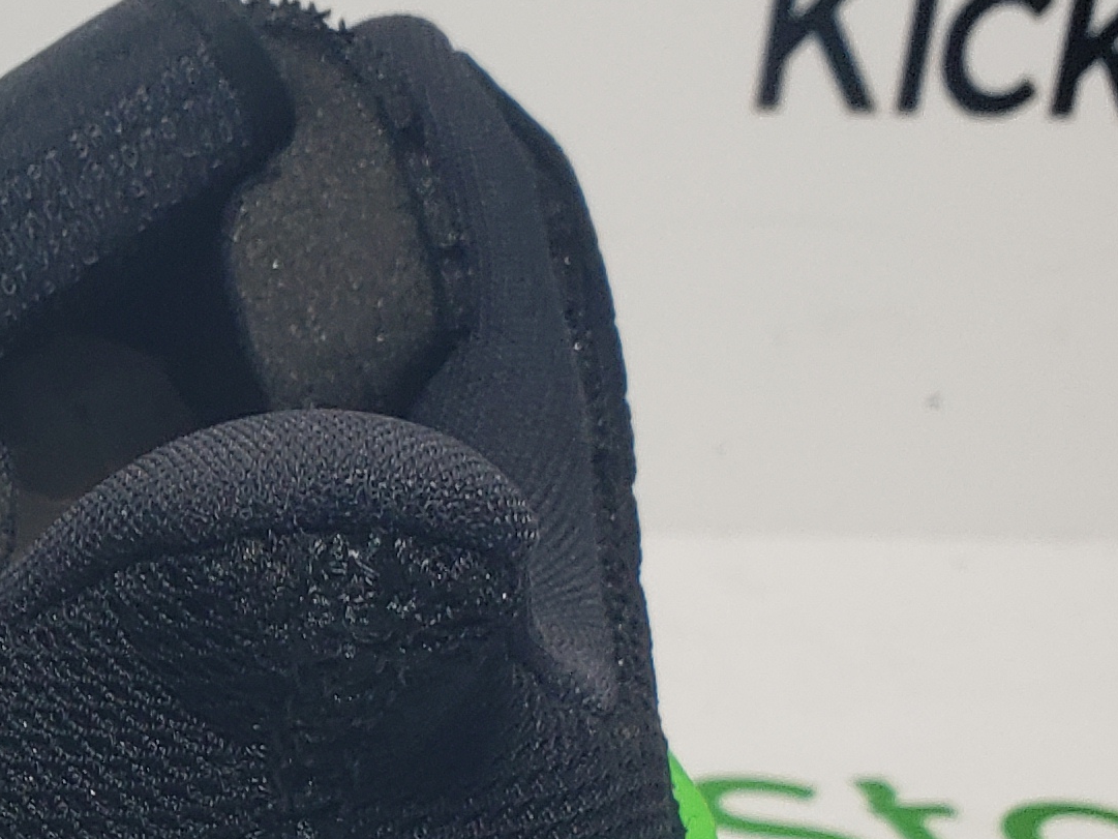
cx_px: -647
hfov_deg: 17.7
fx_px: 3133
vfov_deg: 15.0
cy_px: 850
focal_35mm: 97
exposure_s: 1/164
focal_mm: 4.3
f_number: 2.4
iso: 50
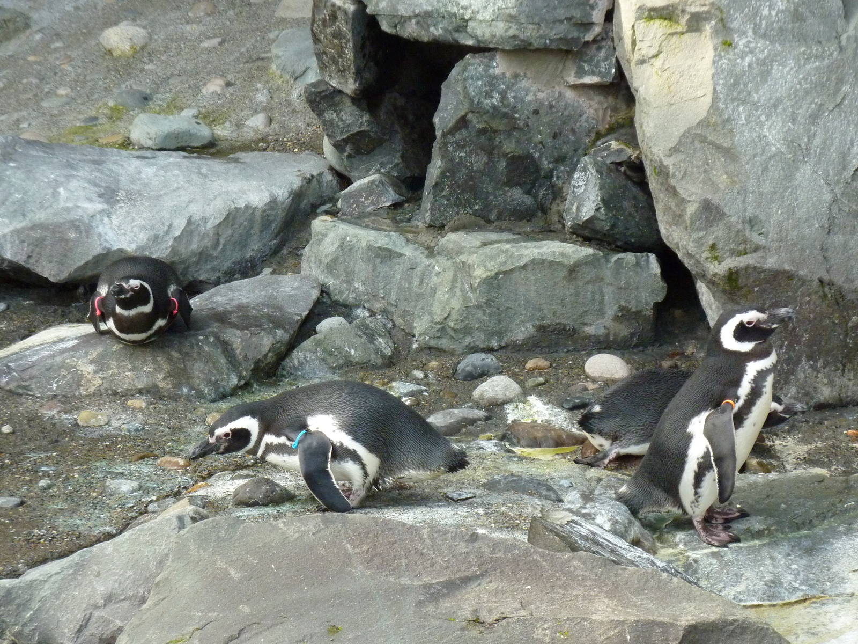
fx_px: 3173
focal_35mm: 128
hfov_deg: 15.4
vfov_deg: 11.6
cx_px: 429
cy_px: 322
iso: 400
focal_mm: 21
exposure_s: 1/200
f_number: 4.4
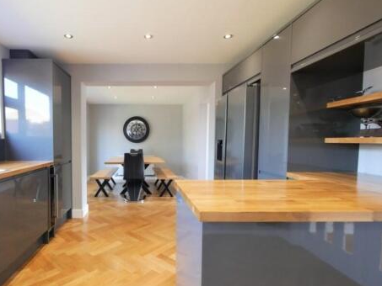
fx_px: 199
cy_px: 152
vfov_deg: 71.6
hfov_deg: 86.3
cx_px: 147
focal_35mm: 18
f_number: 4
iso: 1250
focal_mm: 7
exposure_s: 1/60
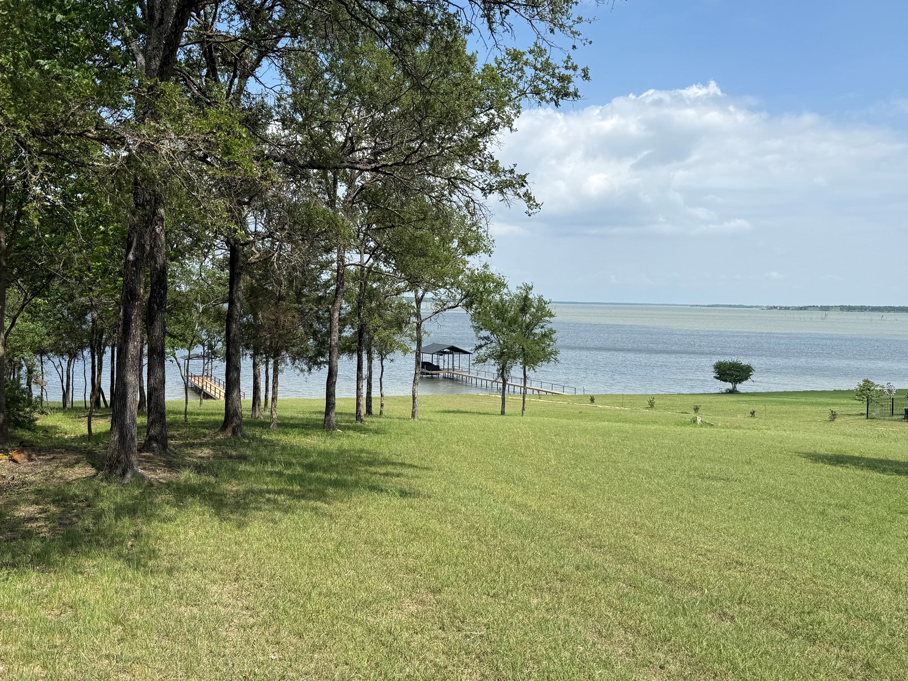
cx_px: 371
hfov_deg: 59.5
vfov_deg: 46.8
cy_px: 316
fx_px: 787
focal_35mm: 30
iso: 80
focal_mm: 6.76
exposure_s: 1/4405
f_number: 1.78
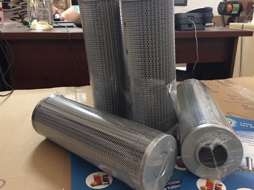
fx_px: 242
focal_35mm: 33
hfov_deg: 55.3
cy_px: 88
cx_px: 134
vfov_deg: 42.9
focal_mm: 4.15
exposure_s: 1/8
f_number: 2.2
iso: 160
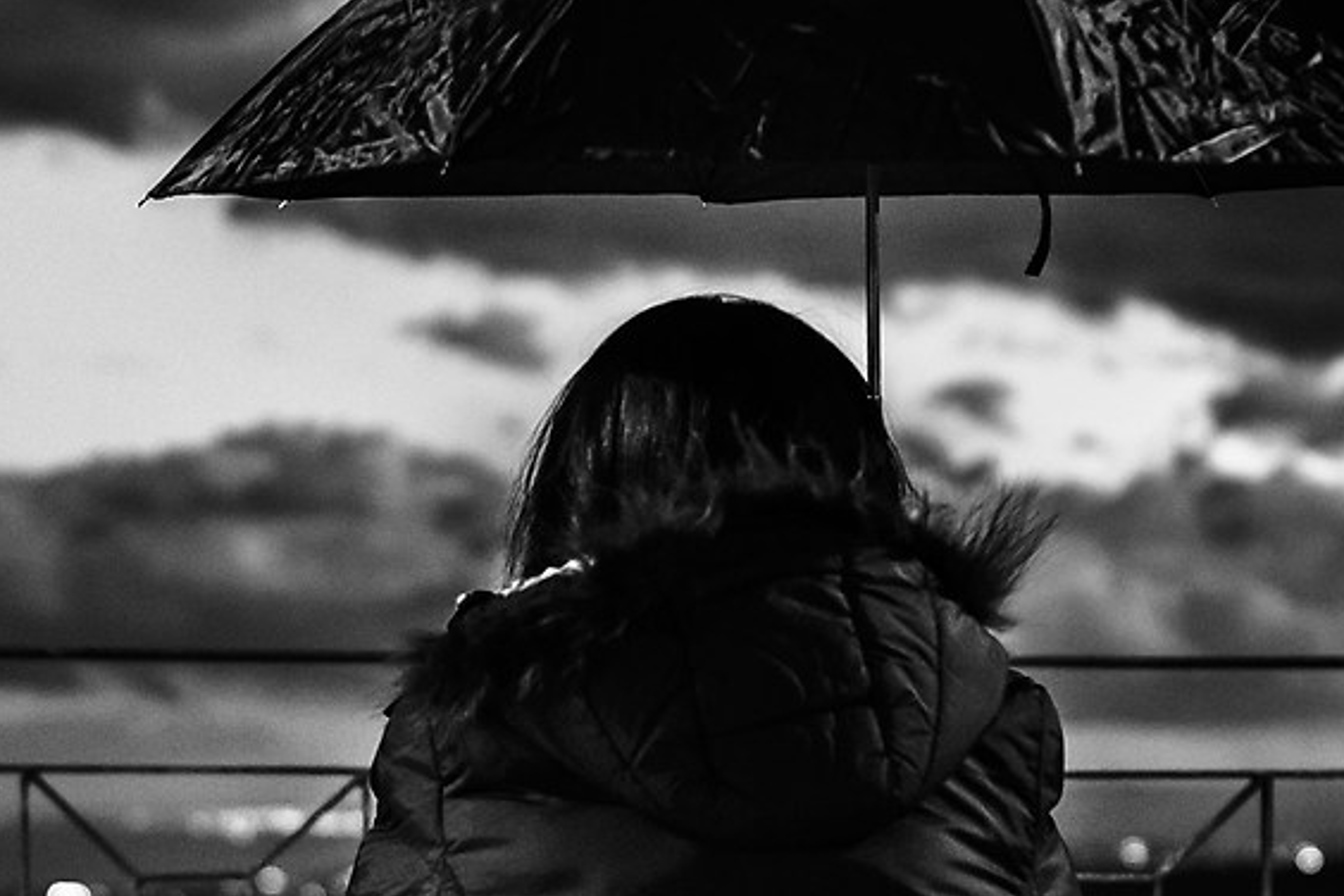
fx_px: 5562
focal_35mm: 149
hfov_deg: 13.8
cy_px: 858
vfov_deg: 9.2
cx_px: 429
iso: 2800
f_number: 1.8
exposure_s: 1/50
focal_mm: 35
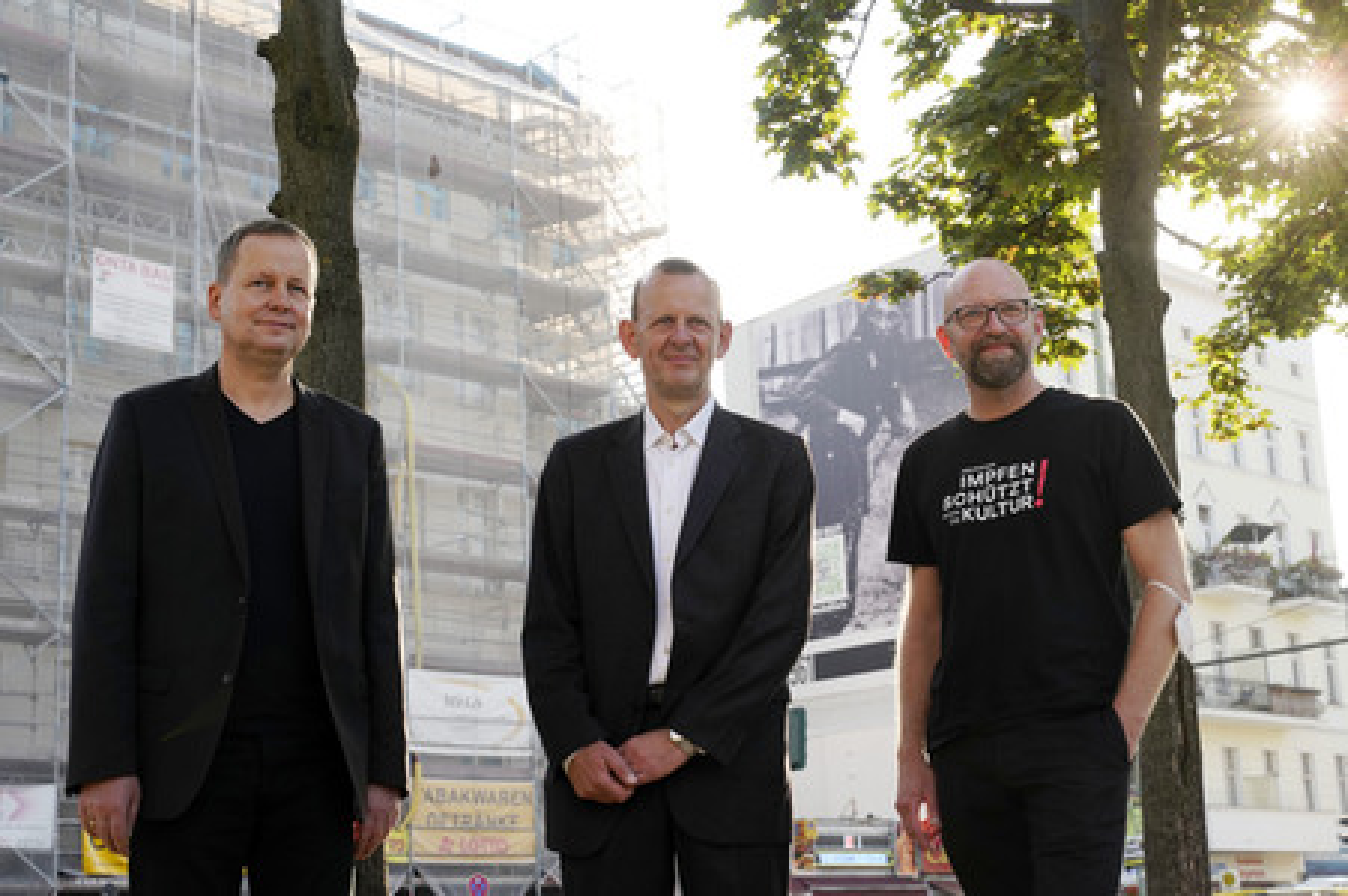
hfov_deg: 35.7
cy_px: 448
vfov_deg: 24.2
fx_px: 2095
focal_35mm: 56
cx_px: 674
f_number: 10
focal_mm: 56
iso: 640
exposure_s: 1/320
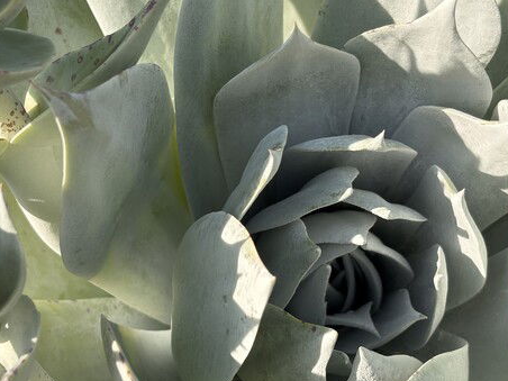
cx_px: 244
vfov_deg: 21.3
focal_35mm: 69
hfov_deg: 28.2
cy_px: 234
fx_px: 1013
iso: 40
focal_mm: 5.96
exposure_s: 1/1848
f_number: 1.6
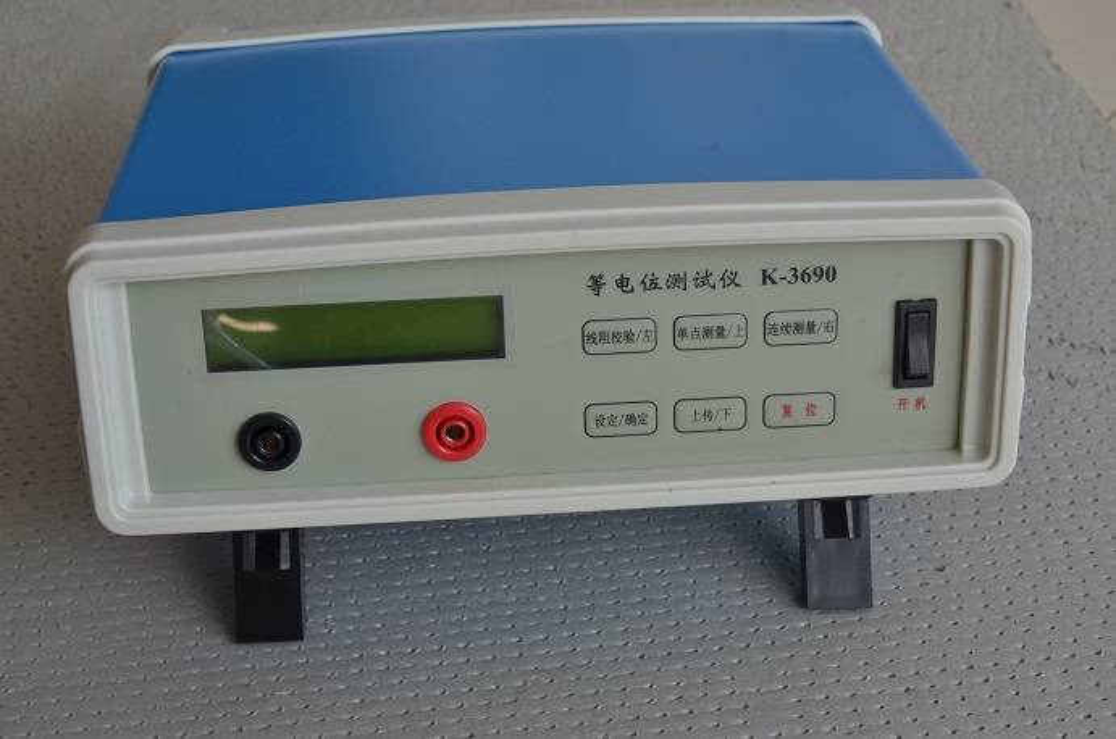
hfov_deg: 28.1
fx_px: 2228
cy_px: 370
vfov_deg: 18.9
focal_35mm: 72
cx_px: 558
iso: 250
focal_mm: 48
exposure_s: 1/10
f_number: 13
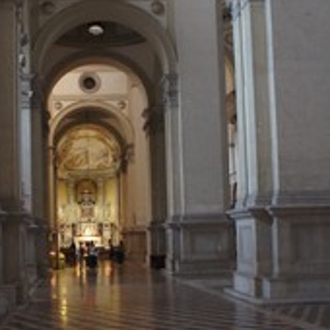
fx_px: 669
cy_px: 186
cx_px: 111
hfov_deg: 27.6
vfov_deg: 27.7
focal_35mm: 62
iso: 4000
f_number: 3.5
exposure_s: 1/30
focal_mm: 18
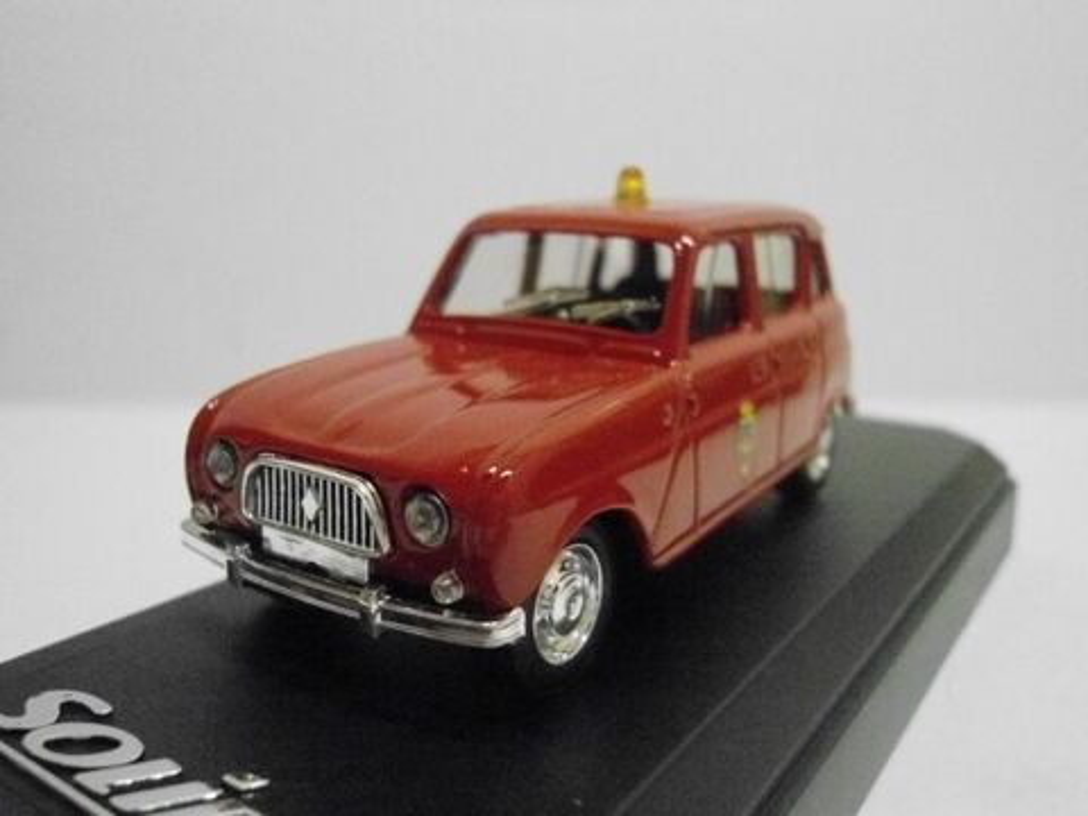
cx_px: 544
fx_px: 974
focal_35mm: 31
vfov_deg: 45.4
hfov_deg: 58.4
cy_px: 408
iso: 1600
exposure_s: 1/125
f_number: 3
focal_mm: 5.6
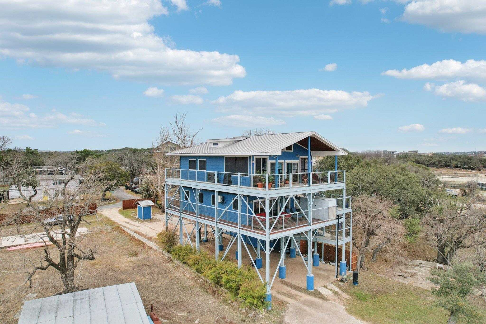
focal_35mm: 22
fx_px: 297
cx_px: 243
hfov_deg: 78.6
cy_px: 162
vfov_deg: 57.2
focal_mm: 8.4
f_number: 2.8
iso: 100
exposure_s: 1/1600
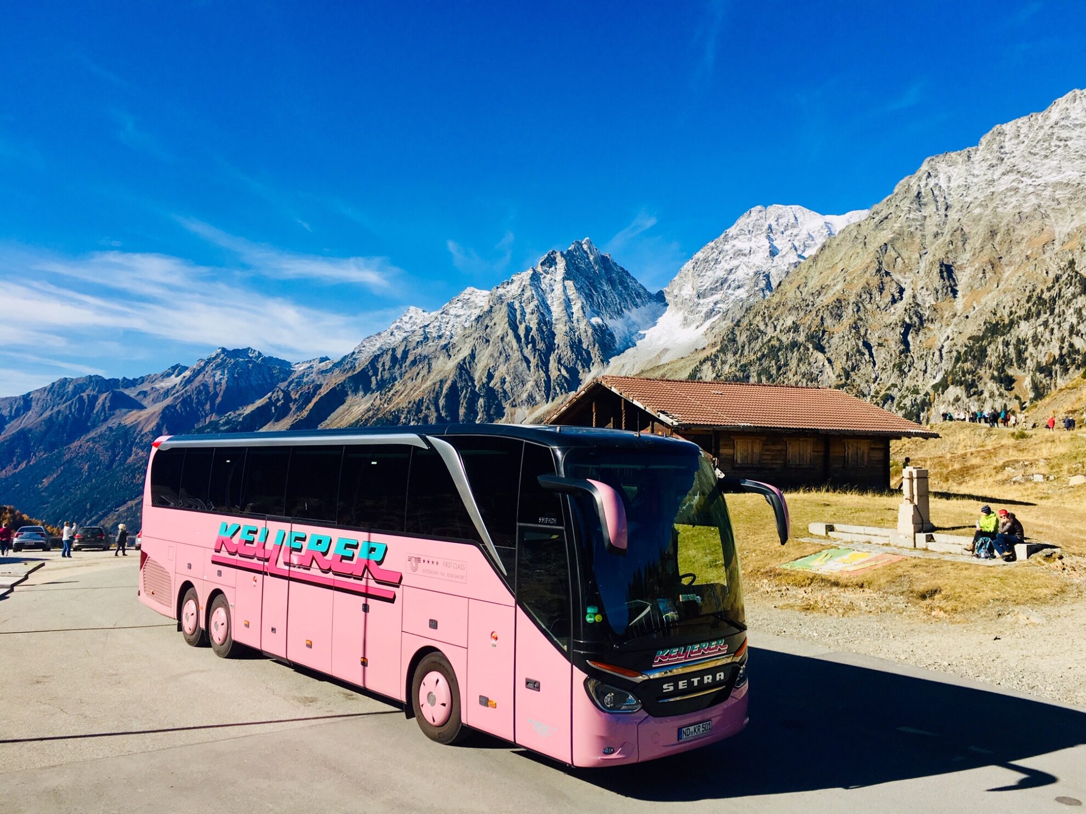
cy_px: 407
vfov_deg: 48.2
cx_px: 543
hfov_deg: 61.7
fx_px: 910
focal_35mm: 29
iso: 25
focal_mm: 4.15
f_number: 2.2
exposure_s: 1/1451
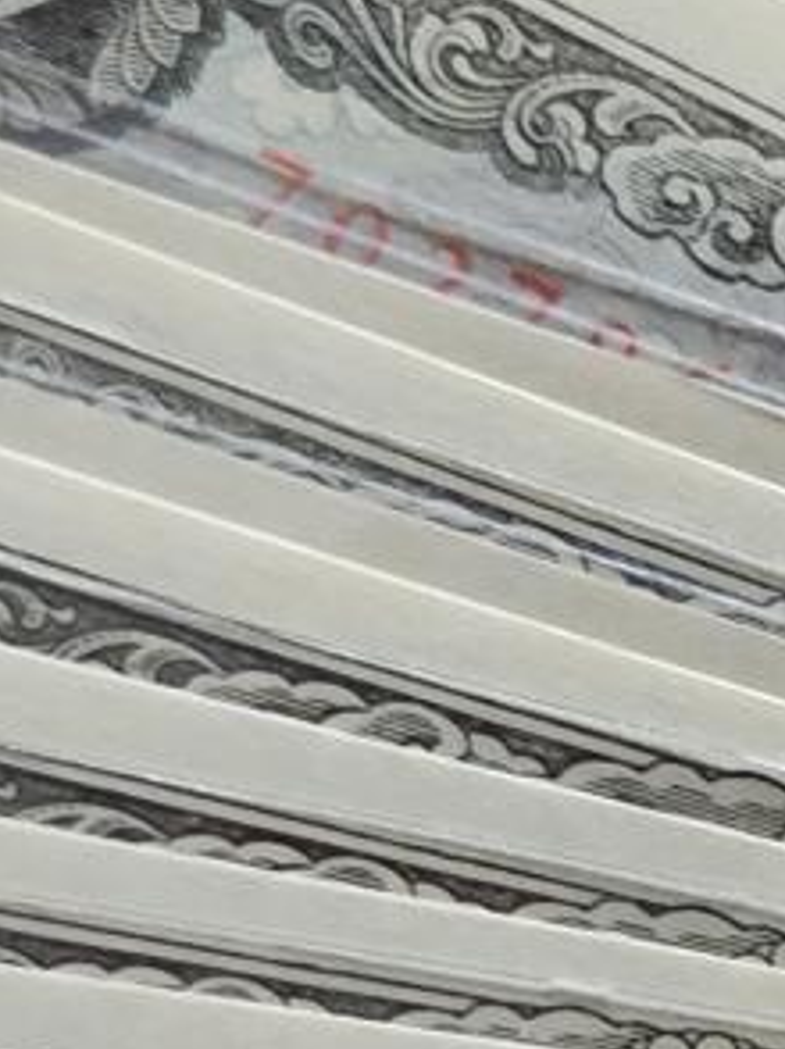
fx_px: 4270
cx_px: 1145
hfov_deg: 10.2
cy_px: 1020
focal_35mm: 141
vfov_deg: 13.8
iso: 800
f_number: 1.8
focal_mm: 5.4
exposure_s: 1/50
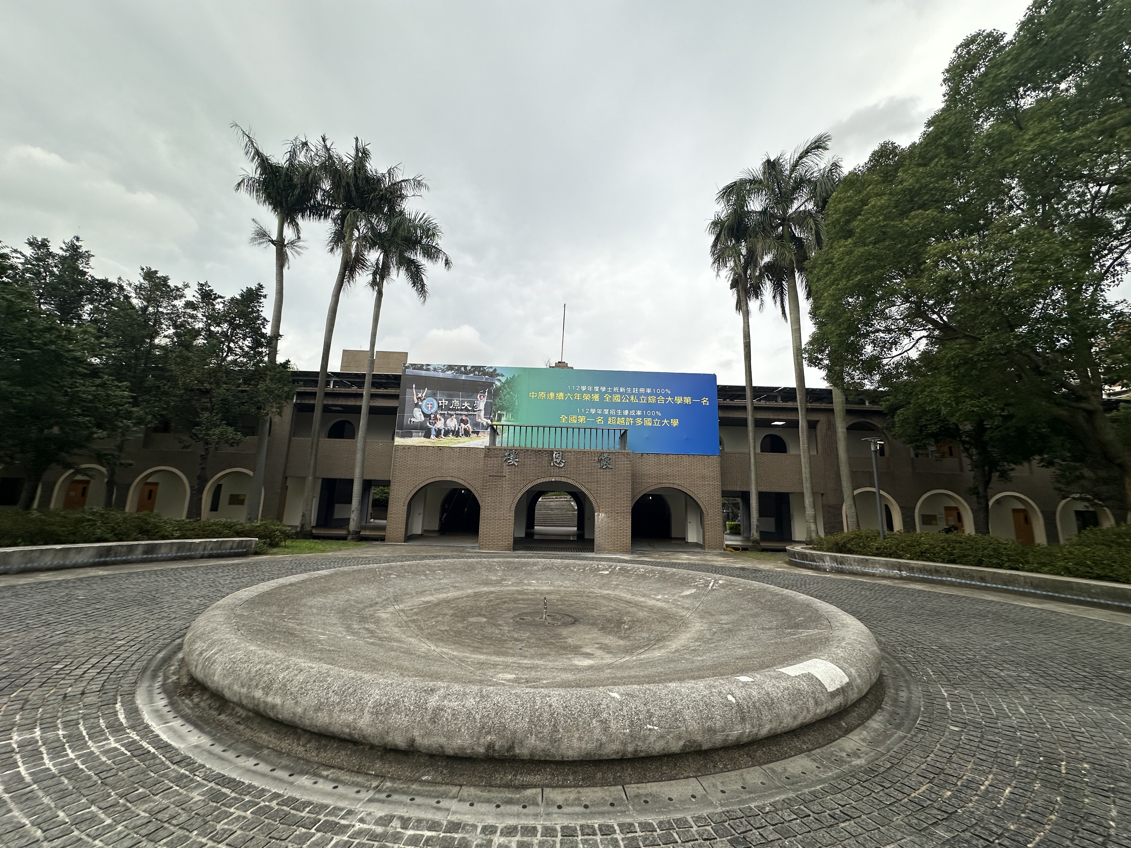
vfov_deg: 85.7
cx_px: 566
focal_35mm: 14
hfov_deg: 102.1
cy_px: 424
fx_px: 457
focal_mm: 2.22
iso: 40
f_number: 2.2
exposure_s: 1/244
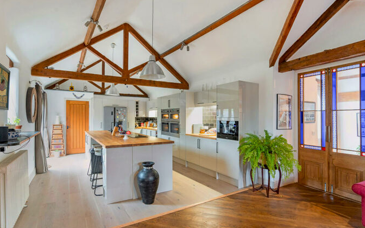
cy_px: 117
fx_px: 169
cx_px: 175
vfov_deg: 68.0
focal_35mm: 17
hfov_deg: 94.3
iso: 640
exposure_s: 1/1.25
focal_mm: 16
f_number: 8
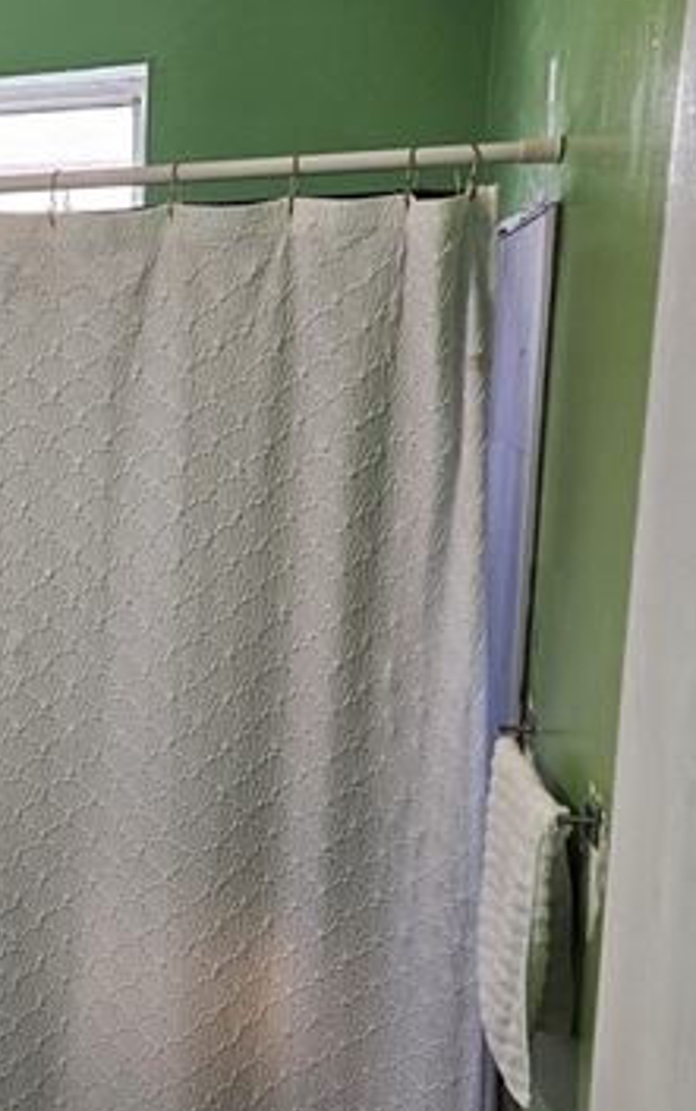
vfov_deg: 38.1
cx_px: -186
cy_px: 655
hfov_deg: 22.2
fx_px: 1607
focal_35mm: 53
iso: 125
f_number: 1.8
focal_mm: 5.4
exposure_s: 1/120
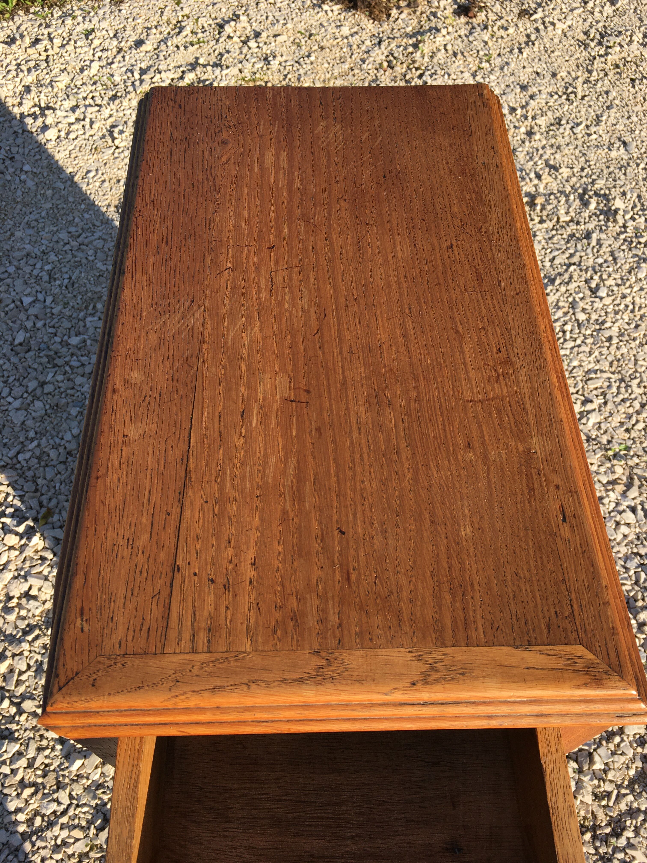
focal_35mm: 29
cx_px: 324
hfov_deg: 48.2
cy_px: 432
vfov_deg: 61.7
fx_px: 723
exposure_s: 1/827
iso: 25
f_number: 2.2
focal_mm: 4.15
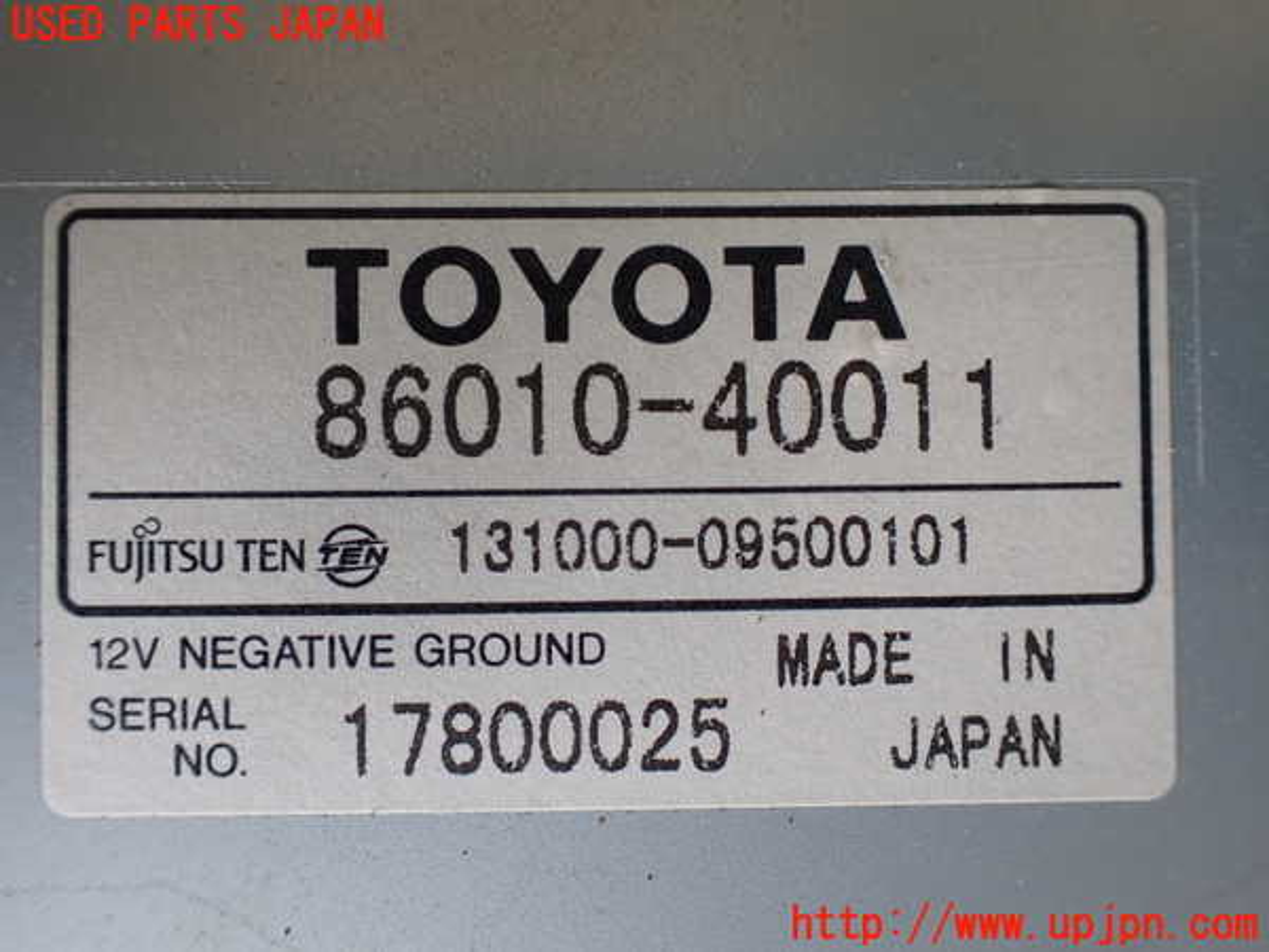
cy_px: 476
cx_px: 634
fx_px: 1100
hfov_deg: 60.0
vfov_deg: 46.8
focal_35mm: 30
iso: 125
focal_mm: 5.4
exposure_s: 1/125
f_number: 2.3
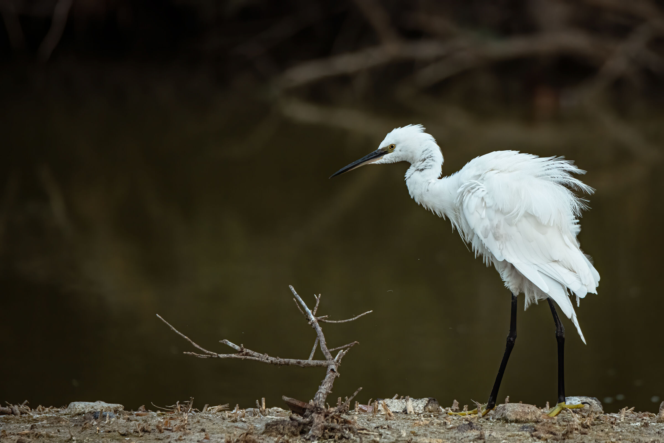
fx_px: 11066
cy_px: 222
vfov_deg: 2.3
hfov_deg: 3.4
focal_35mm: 600
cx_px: 332
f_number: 6.3
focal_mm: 600
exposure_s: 1/2500
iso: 1250
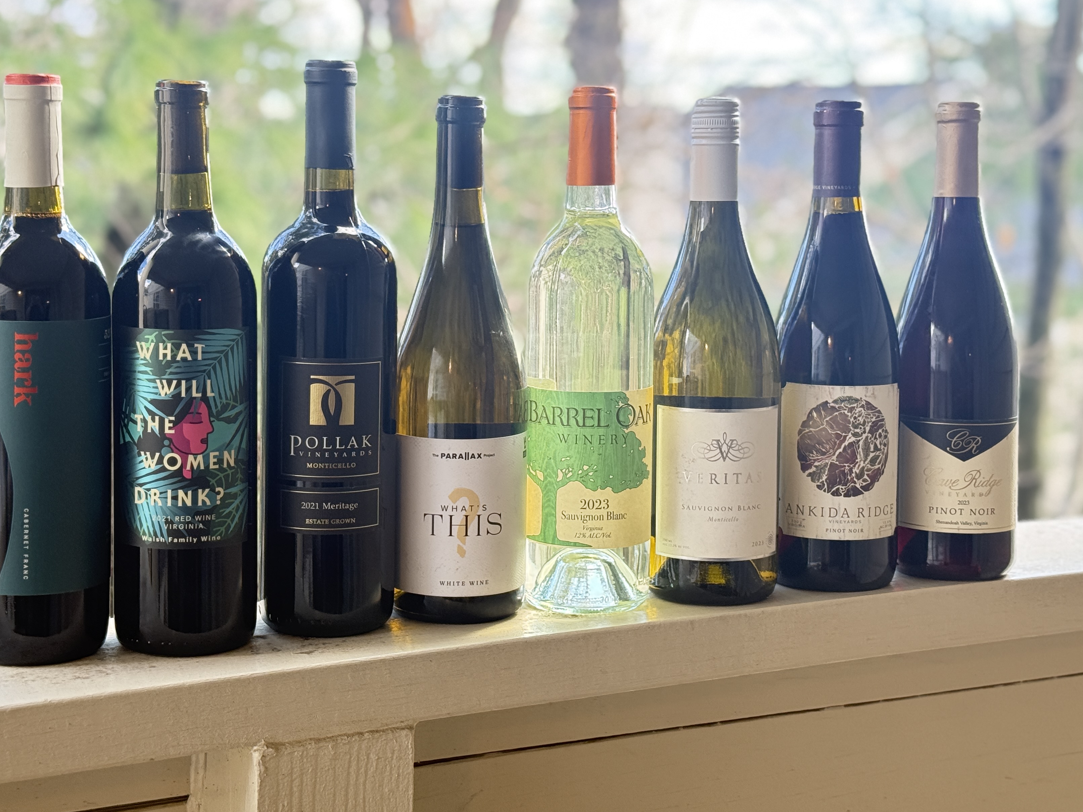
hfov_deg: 32.2
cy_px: 322
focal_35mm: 60
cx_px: 548
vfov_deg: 24.4
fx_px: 1877
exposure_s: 1/171
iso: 160
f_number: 1.78
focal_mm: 6.76
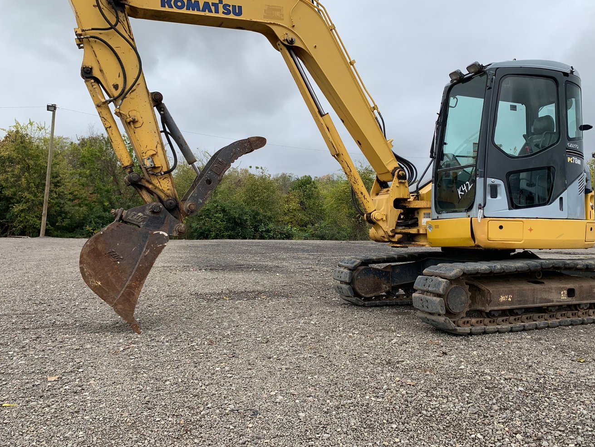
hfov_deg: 59.7
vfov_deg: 46.7
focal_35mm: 30
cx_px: 340
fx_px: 516
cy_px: 200
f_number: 1.8
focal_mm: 4.25
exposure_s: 1/1205
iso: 25
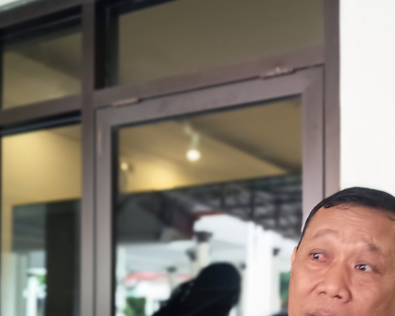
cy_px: 292
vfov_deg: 27.4
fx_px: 619
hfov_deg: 34.9
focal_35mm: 53
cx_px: 278
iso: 2470
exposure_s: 1/16.7
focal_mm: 5.27
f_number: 1.7
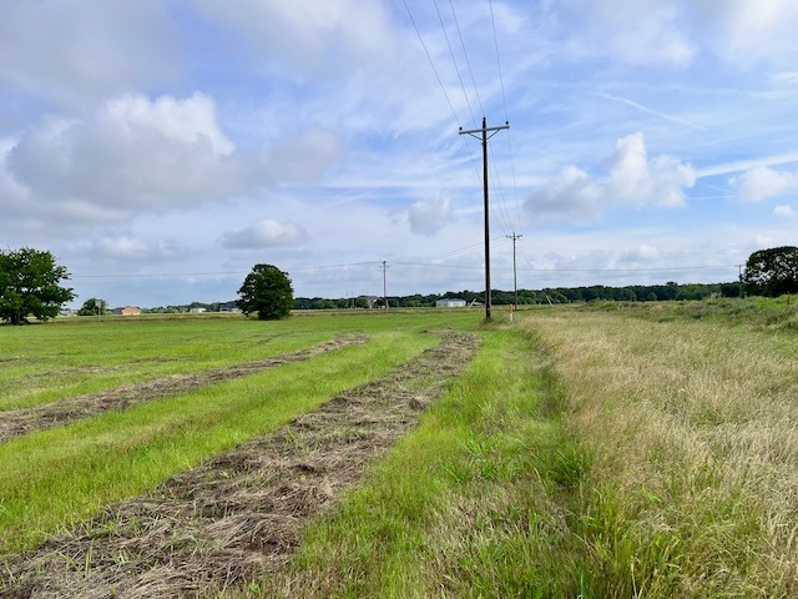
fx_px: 599
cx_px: 399
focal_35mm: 26
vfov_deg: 53.1
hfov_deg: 67.3
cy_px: 300
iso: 50
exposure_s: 1/6993
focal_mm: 5.7
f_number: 1.5
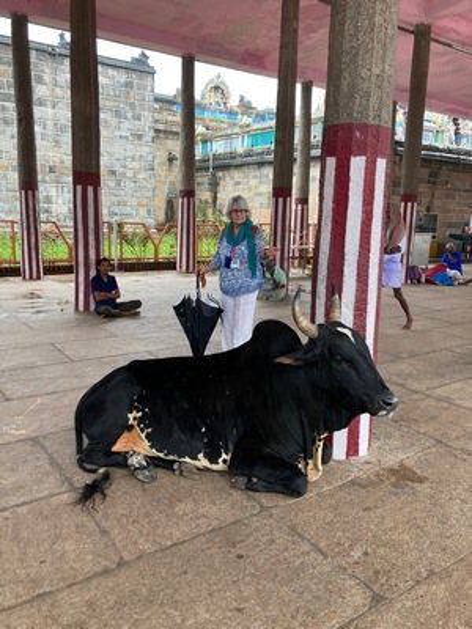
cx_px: 236
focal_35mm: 28
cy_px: 314
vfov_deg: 63.4
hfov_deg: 49.7
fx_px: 509
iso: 80
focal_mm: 3.99
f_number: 1.8
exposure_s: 1/117
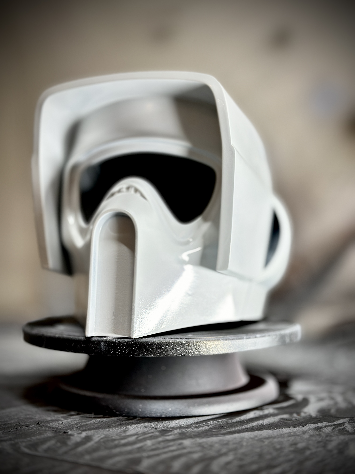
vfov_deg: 39.7
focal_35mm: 48
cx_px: 178
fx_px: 656
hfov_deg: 30.3
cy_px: 237
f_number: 1.78
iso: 100
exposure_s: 1/120
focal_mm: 6.86
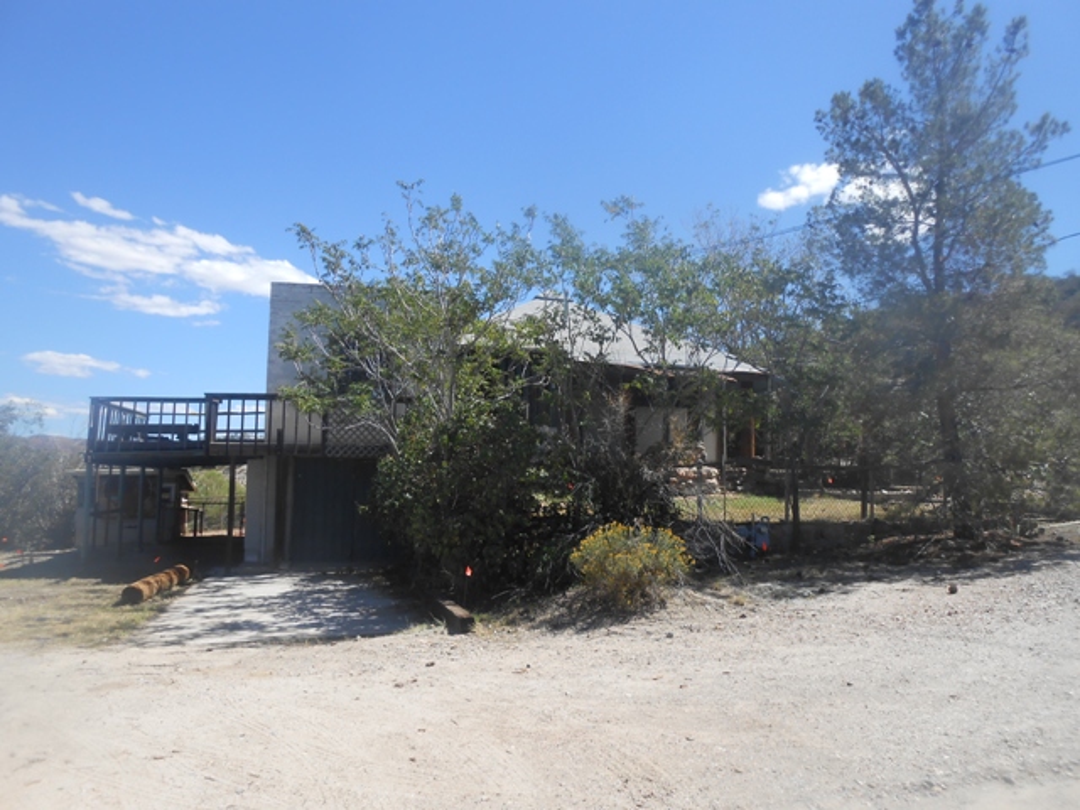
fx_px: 811
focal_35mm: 26
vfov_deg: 53.1
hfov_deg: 67.3
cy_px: 405
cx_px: 540
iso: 80
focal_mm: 4.6
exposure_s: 1/640
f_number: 3.5
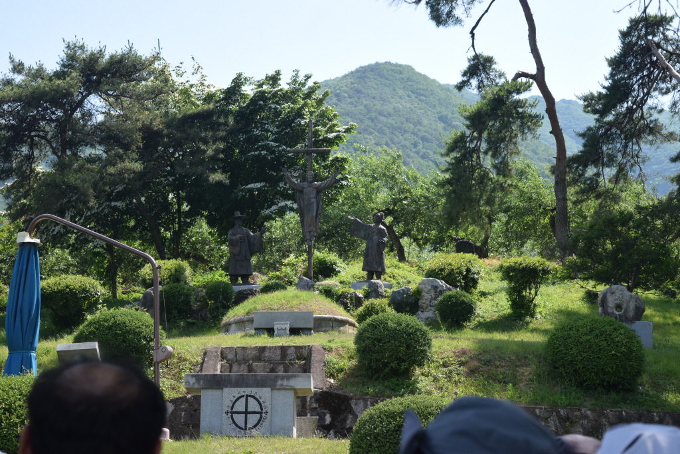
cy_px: 227
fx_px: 1558
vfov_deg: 16.6
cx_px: 340
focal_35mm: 82
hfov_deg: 24.6
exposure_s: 1/1250
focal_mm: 55
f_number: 6.3
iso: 640
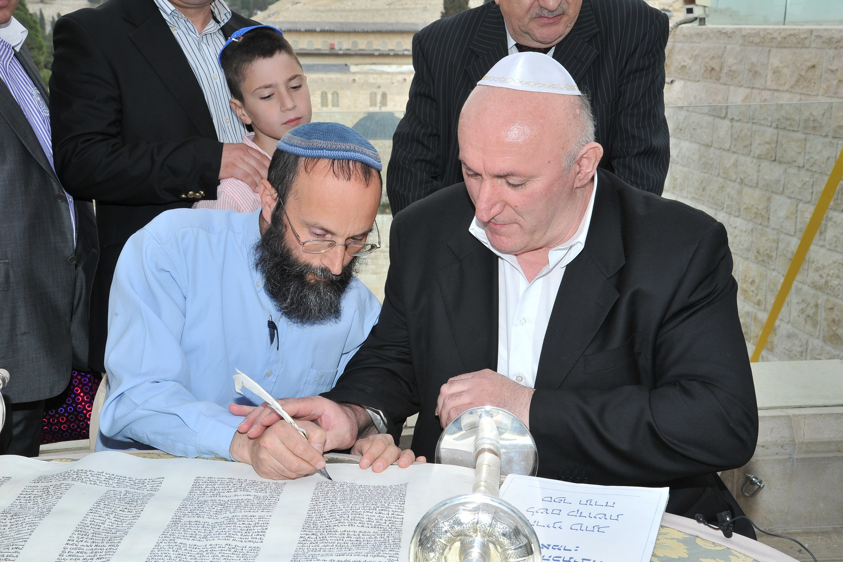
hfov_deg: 39.6
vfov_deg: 27.0
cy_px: 281
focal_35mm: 50
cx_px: 422
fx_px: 1170
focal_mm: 50
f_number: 14
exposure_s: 1/250
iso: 500
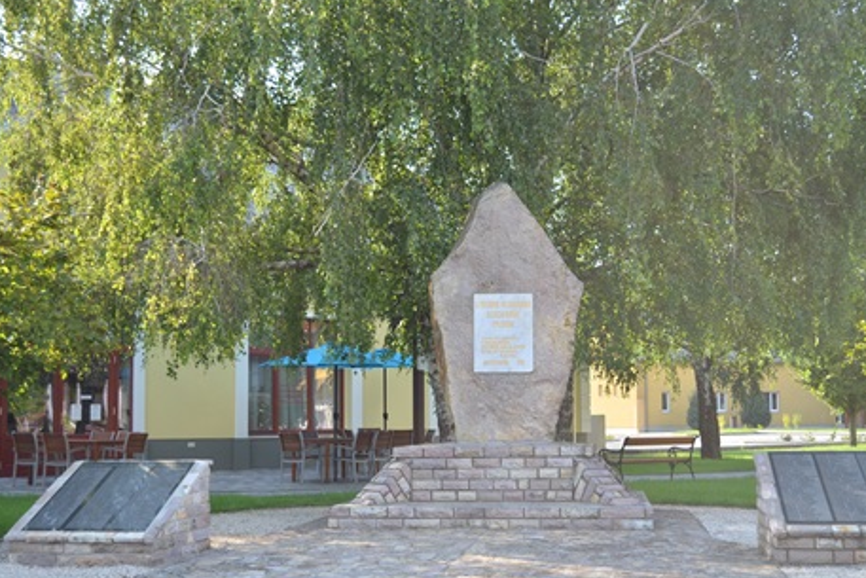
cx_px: 445
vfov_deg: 25.1
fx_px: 1299
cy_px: 322
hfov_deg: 36.9
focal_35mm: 54
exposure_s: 1/200
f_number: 4.5
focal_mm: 30
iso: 100
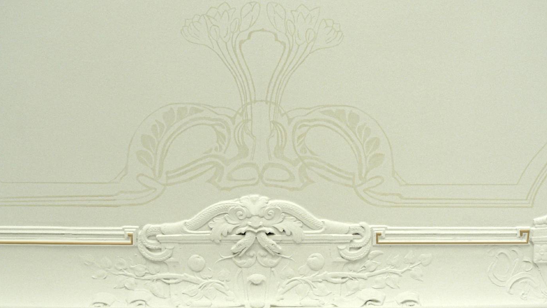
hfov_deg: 50.5
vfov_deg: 29.6
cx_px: 276
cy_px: 184
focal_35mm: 40
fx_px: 580
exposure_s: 1/100
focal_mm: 6
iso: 100
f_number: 3.6
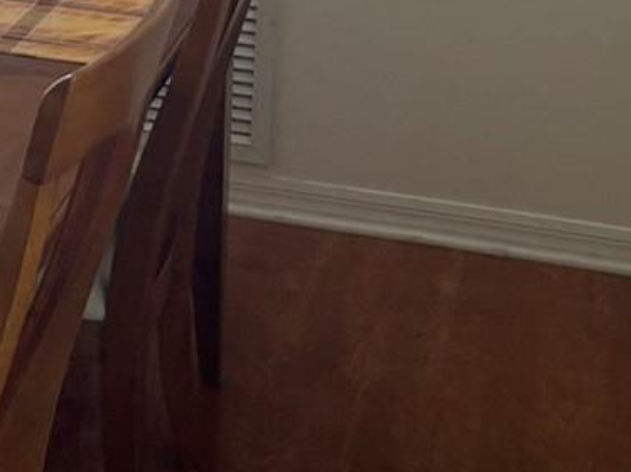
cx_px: -248
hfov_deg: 17.0
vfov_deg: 13.1
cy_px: -212
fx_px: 1949
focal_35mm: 107
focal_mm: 5.1
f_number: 1.6
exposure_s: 1/60
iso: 80
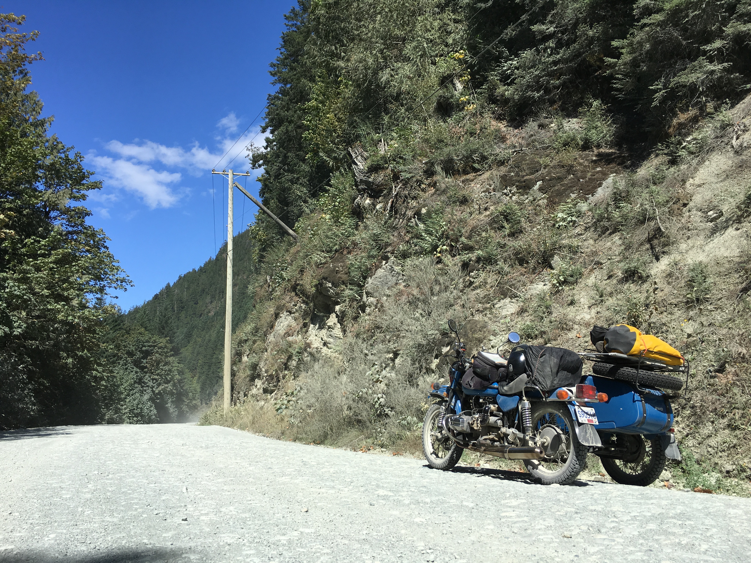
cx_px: 376
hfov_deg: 61.7
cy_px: 282
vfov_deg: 48.2
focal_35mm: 29
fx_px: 629
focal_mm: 4.15
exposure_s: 1/1972
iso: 25
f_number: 2.2
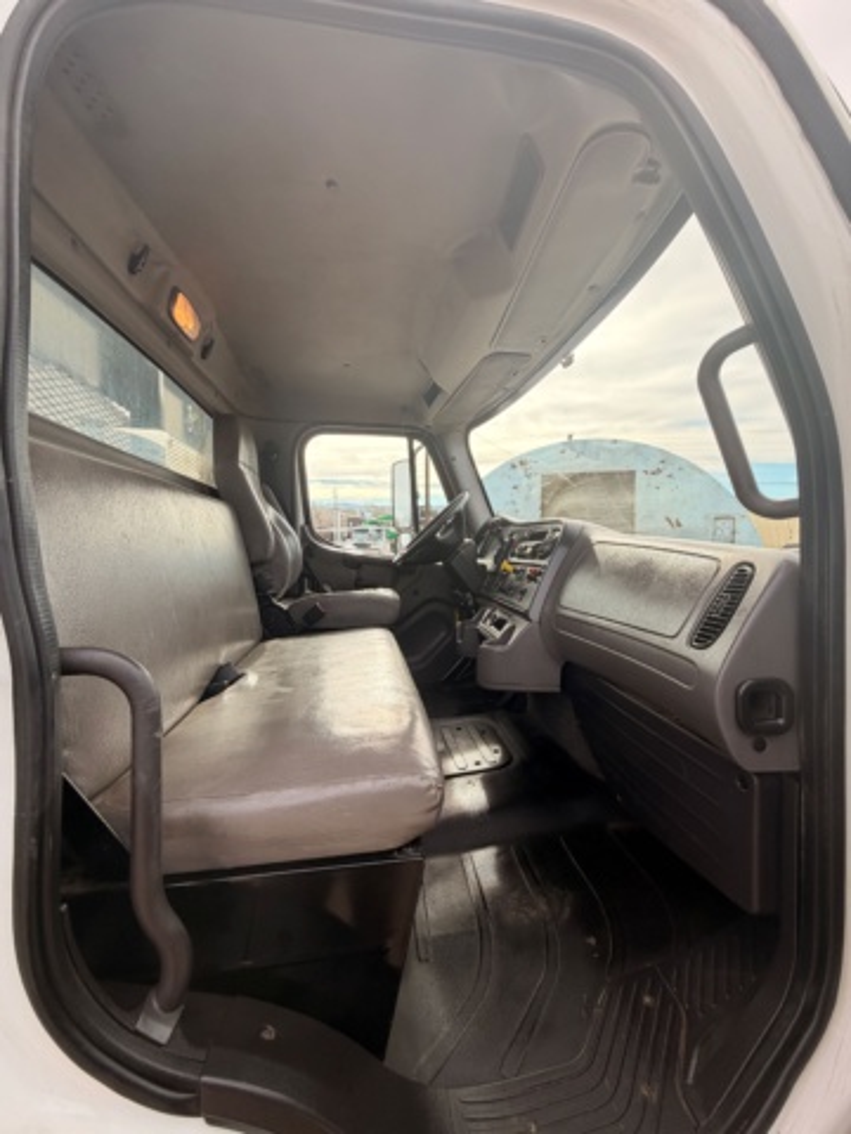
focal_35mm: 14
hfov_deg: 85.7
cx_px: 426
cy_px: 567
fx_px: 459
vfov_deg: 102.1
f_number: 2.2
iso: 64
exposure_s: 1/445
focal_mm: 2.22
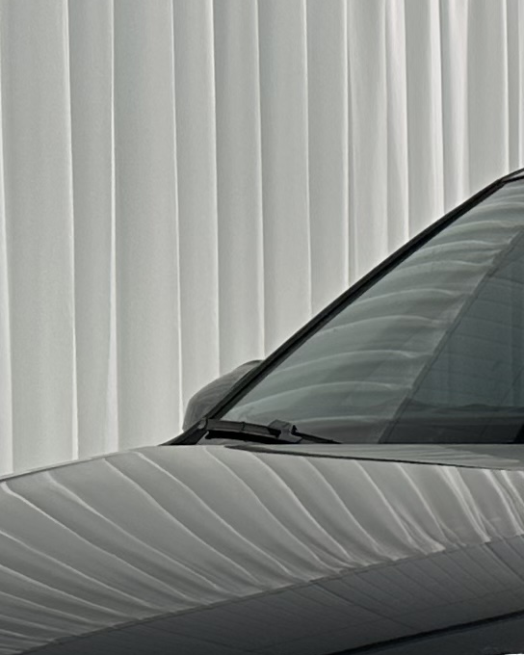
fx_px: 2695
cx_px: 678
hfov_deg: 10.9
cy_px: 706
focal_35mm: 139
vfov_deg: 13.6
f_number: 1.78
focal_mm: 6.86
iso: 80
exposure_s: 1/121
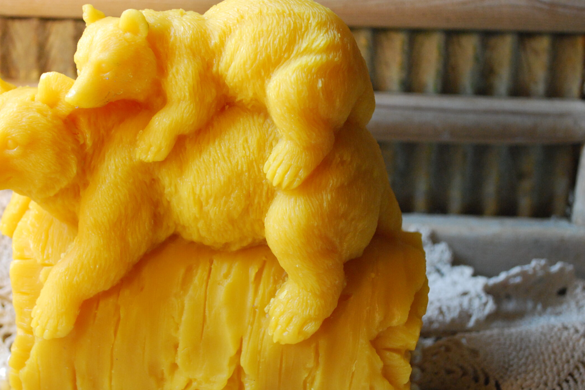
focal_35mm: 66
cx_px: 238
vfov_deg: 20.6
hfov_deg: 30.4
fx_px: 1072
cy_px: 177
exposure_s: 1/30
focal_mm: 36
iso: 1000
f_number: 5.3
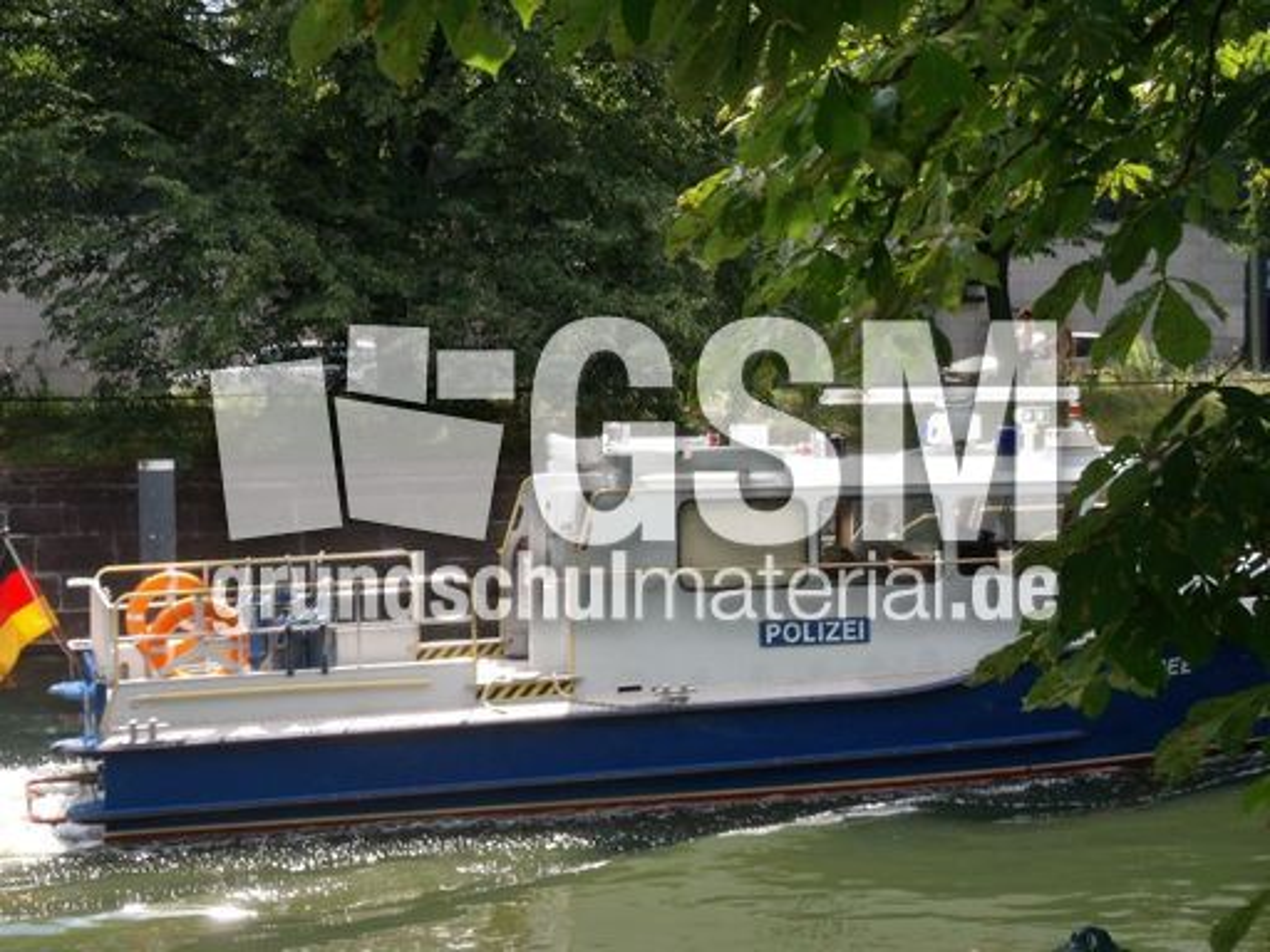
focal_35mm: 60
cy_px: 476
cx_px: 635
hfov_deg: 32.2
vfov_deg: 24.4
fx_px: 2201
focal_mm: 10
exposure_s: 1/119
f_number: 6.1
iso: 64
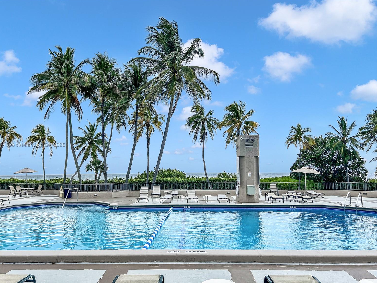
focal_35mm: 27
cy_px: 145
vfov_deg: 51.4
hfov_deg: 65.3
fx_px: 294
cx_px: 182
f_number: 1.5
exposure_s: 1/2632
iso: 50
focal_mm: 5.7
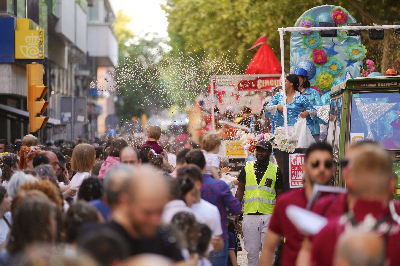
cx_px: 200
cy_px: 133
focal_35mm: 172
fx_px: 1911
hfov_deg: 12.0
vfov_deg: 8.0
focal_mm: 171
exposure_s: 1/1000
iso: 800
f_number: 2.8
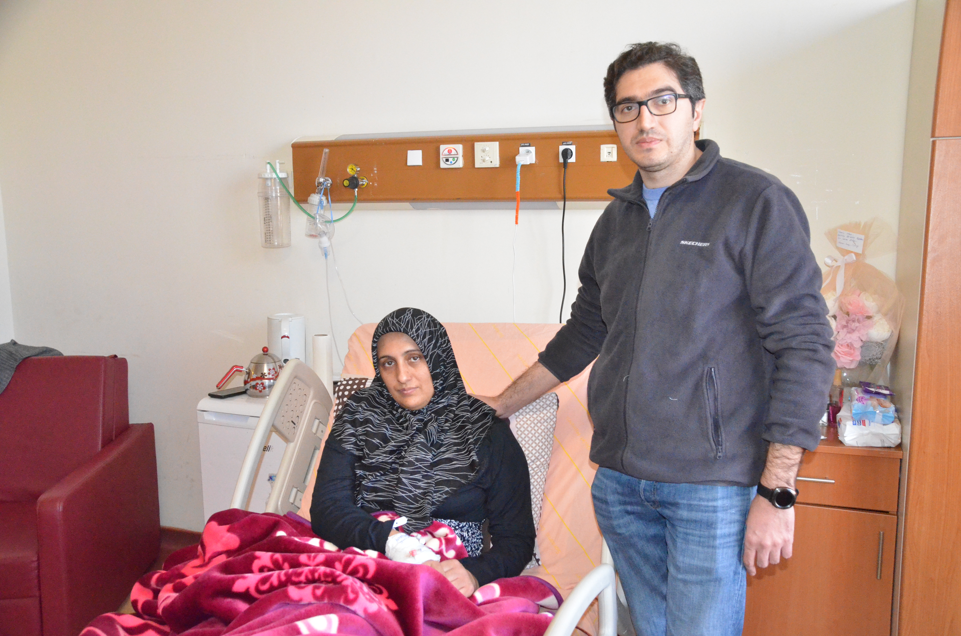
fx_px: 879
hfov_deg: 57.3
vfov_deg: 39.8
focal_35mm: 33
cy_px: 318
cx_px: 480
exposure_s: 1/160
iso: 6400
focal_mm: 22
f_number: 5.6
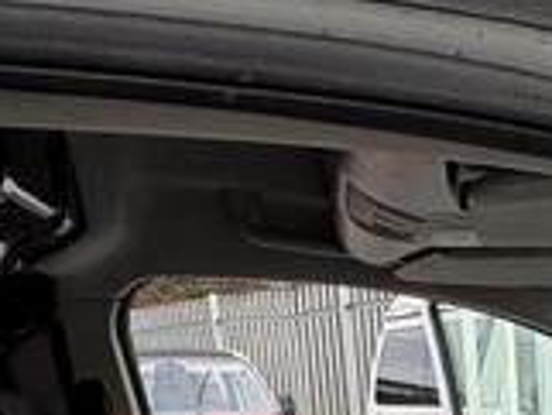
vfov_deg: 15.8
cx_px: 542
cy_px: 768
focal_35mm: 78
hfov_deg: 24.0
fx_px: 1245
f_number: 2.2
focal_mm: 2.22
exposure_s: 1/99
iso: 50
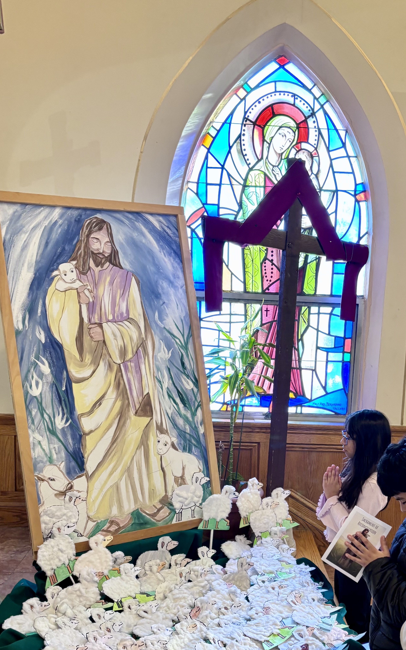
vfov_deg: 49.7
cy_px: 421
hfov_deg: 32.6
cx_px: 260
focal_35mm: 39
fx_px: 690
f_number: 1.6
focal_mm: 5.96
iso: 160
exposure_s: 1/60
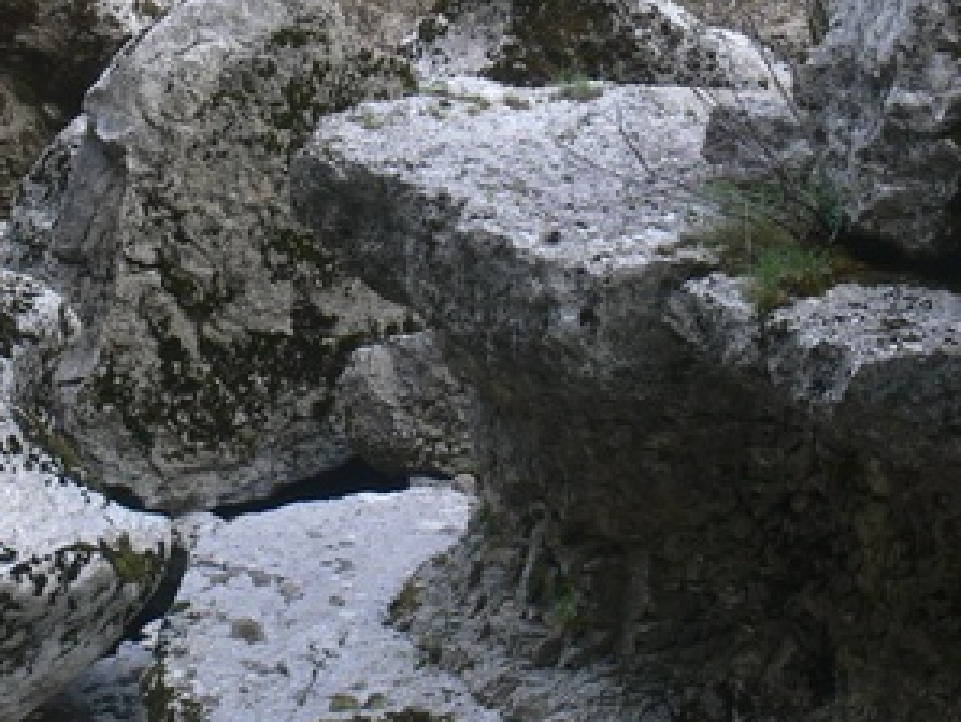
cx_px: 464
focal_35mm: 93
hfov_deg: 21.1
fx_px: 2584
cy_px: 129
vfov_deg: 15.8
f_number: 3.6
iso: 80
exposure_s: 1/60
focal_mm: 7.4
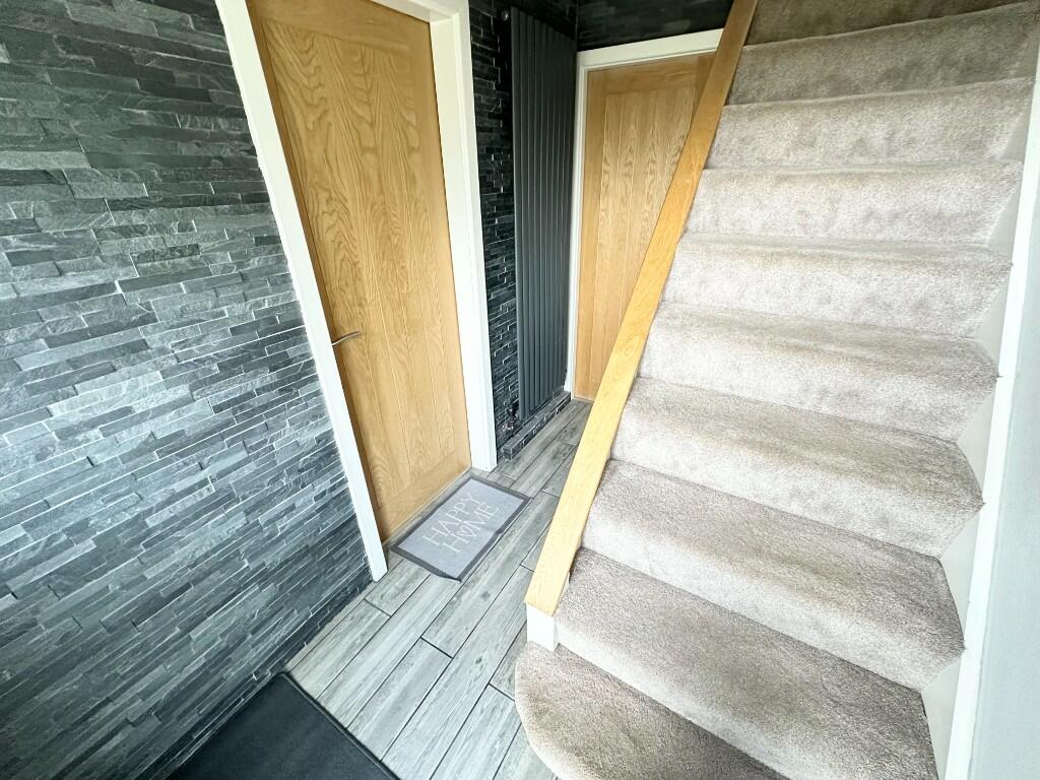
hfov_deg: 102.1
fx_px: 421
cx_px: 520
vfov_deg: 85.7
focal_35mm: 14
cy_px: 390
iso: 500
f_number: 2.2
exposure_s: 1/60
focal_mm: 2.22
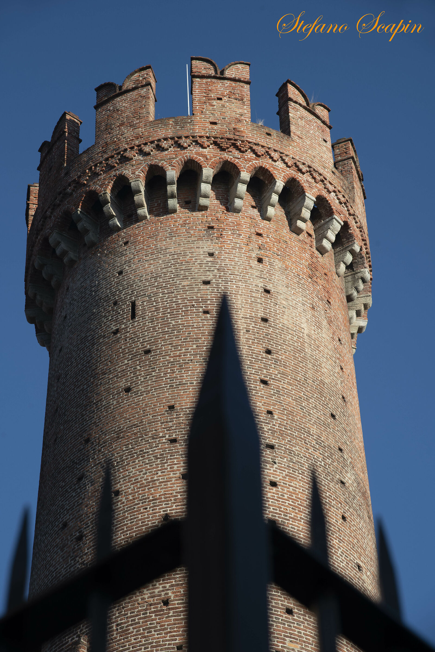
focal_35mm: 92
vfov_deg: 22.1
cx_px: 218
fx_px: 1666
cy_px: 326
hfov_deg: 14.9
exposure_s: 1/500
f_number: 8
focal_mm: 92
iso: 280
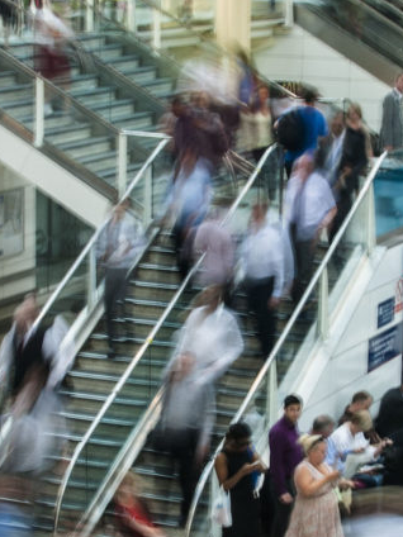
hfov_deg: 12.1
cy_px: 319
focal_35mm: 122
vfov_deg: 16.1
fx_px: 1896
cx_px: 217
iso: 100
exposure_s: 1/1.43
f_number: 13
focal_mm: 35
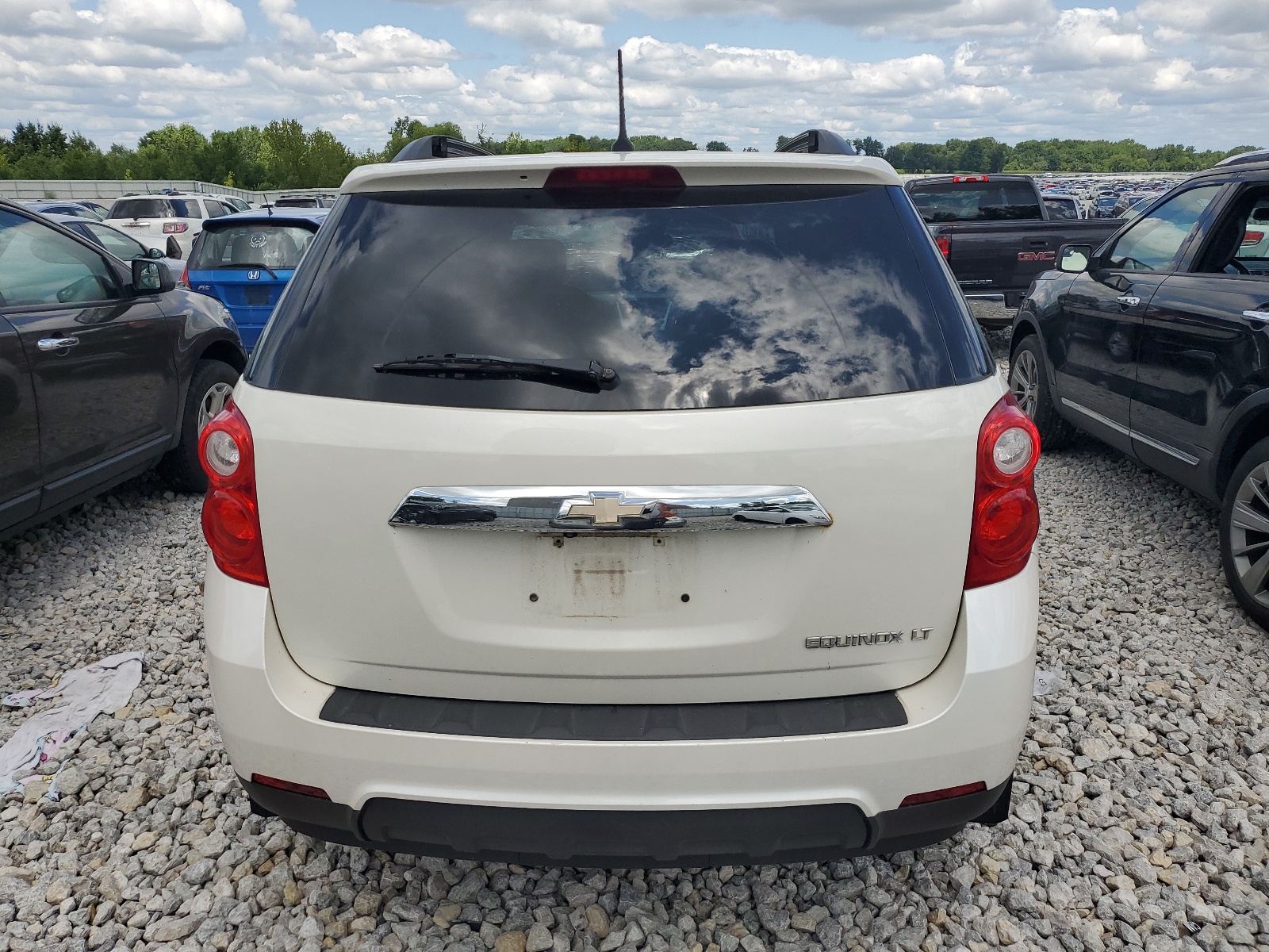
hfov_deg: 67.3
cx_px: 634
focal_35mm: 26
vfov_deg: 53.1
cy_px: 476
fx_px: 953
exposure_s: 1/3333
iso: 50
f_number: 1.5
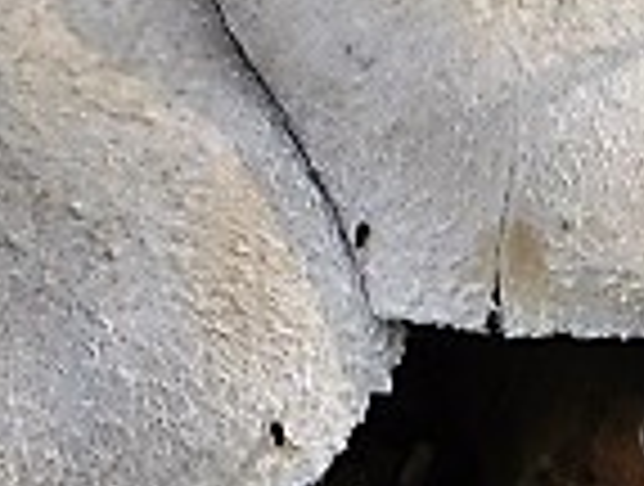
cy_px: 184
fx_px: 4681
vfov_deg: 5.9
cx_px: 1054
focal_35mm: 251
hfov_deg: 7.7
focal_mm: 8
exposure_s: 1/30
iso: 160
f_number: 3.7
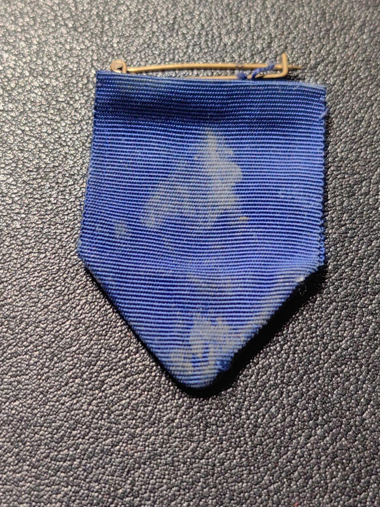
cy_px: 217
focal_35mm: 56
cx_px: 186
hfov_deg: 26.1
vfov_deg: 34.3
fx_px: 820
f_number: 1.4
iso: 100
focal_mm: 5.75
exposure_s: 1/100
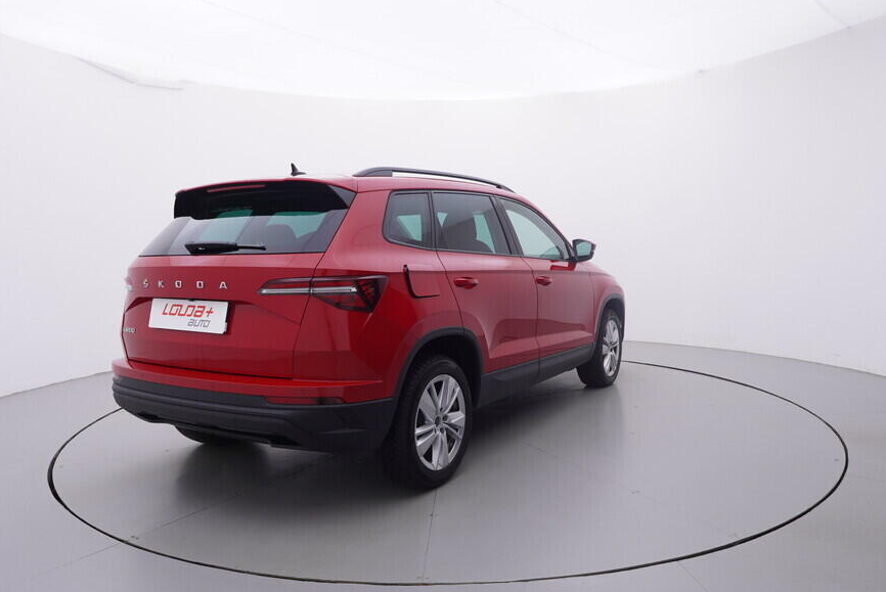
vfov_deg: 48.6
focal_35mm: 27
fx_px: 655
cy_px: 322
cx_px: 448
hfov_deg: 68.1
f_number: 5
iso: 200
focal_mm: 15
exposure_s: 1/80
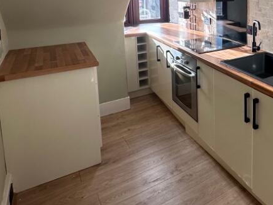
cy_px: 19
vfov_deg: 39.7
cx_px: 250
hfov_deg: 48.8
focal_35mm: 33
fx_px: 260
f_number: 2.2
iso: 40
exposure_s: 1/170
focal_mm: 2.22
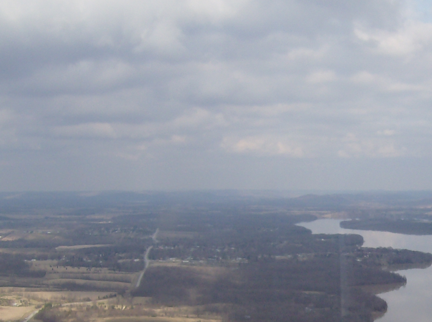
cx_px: 393
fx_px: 884
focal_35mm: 71
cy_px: 314
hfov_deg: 26.5
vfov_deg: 20.1
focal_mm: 6
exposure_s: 1/467
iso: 100
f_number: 4.7
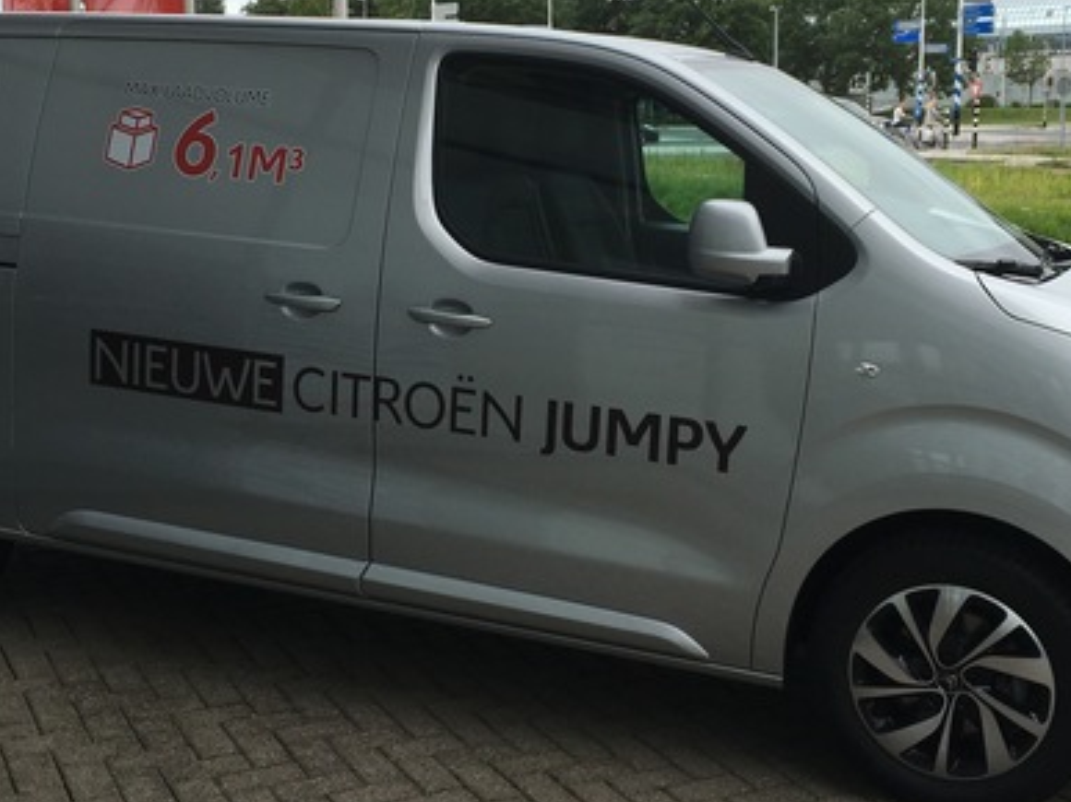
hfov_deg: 39.7
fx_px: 1485
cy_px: 329
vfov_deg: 30.2
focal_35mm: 48
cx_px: 567
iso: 25
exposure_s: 1/732
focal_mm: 4.15
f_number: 2.2
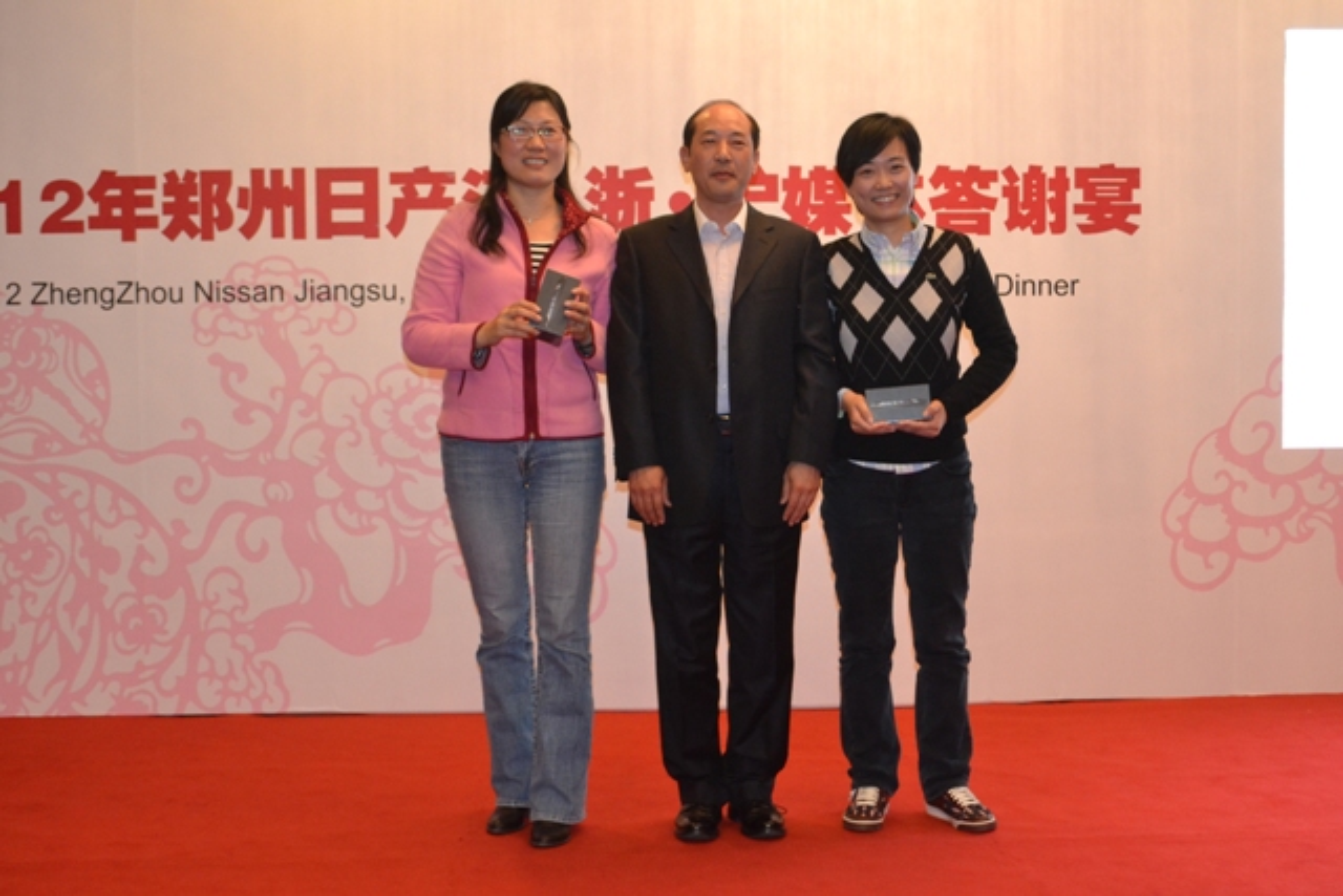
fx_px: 1567
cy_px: 448
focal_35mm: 42
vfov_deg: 31.9
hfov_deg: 46.4
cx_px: 672
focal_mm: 28
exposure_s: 1/60
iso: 2000
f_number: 5.6
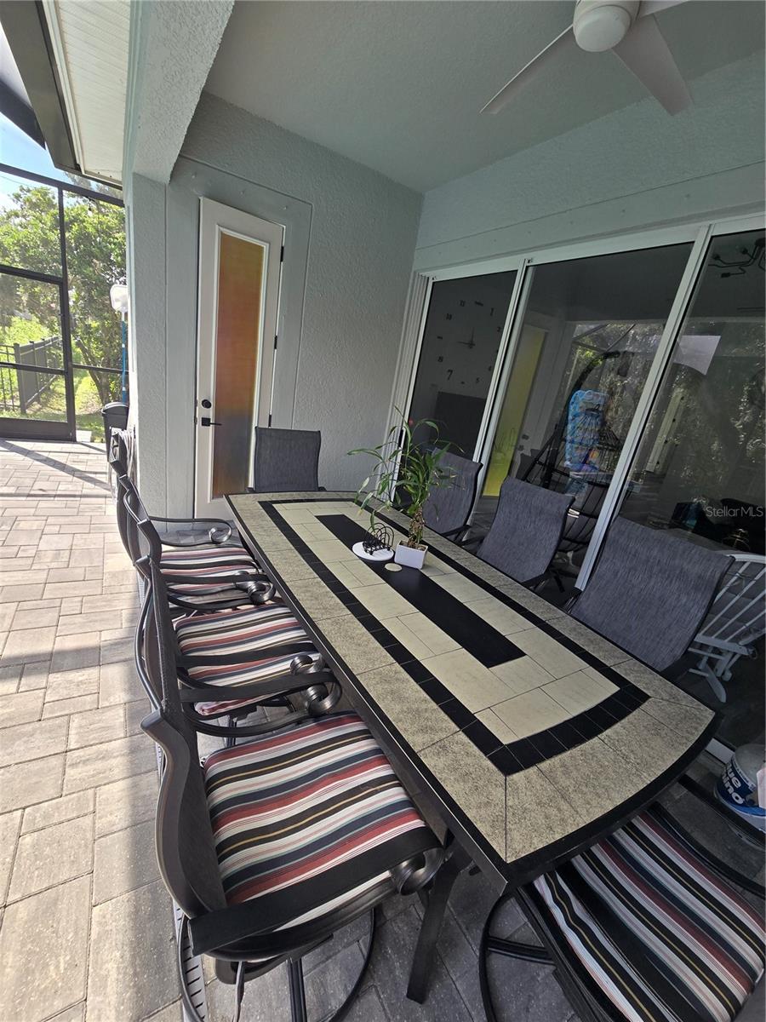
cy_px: 511
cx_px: 383
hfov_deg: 89.9
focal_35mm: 13
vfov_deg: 106.2
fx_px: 384
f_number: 2.2
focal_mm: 2.2
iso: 50
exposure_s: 1/254
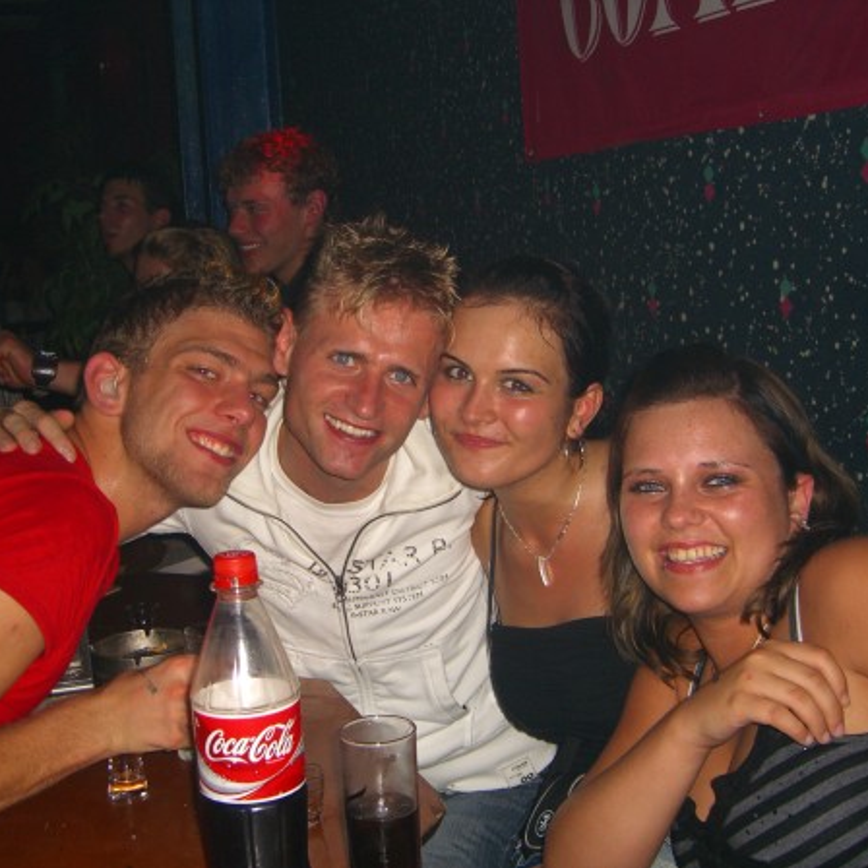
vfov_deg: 37.6
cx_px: 409
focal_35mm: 45
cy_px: 434
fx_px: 1277
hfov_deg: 37.5
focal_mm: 7.9
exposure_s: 1/60
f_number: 2.8
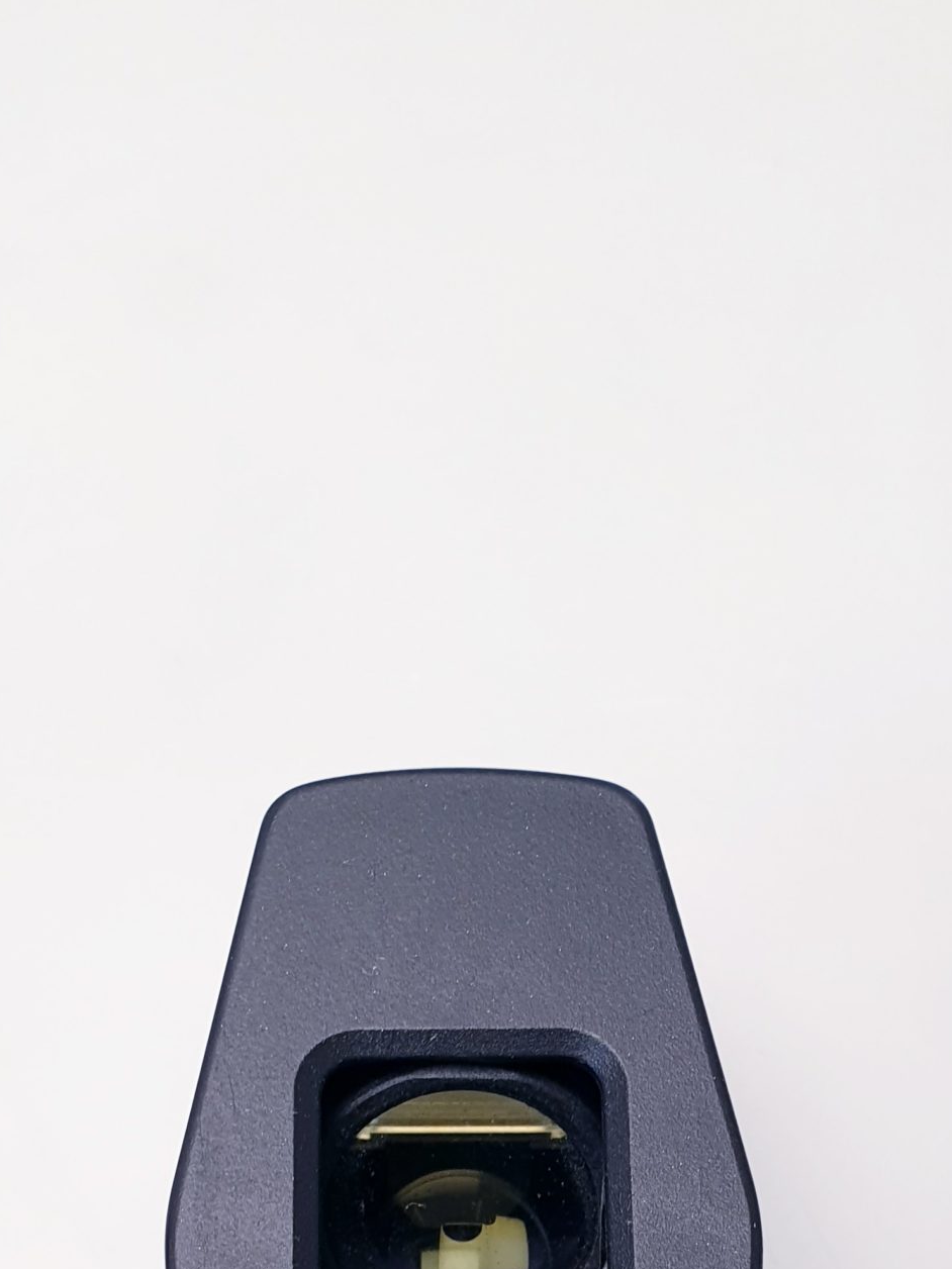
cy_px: 1291
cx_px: 448
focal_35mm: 53
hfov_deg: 27.5
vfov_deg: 33.0
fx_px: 1943
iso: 80
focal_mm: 4.3
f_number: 2.4
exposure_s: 1/50
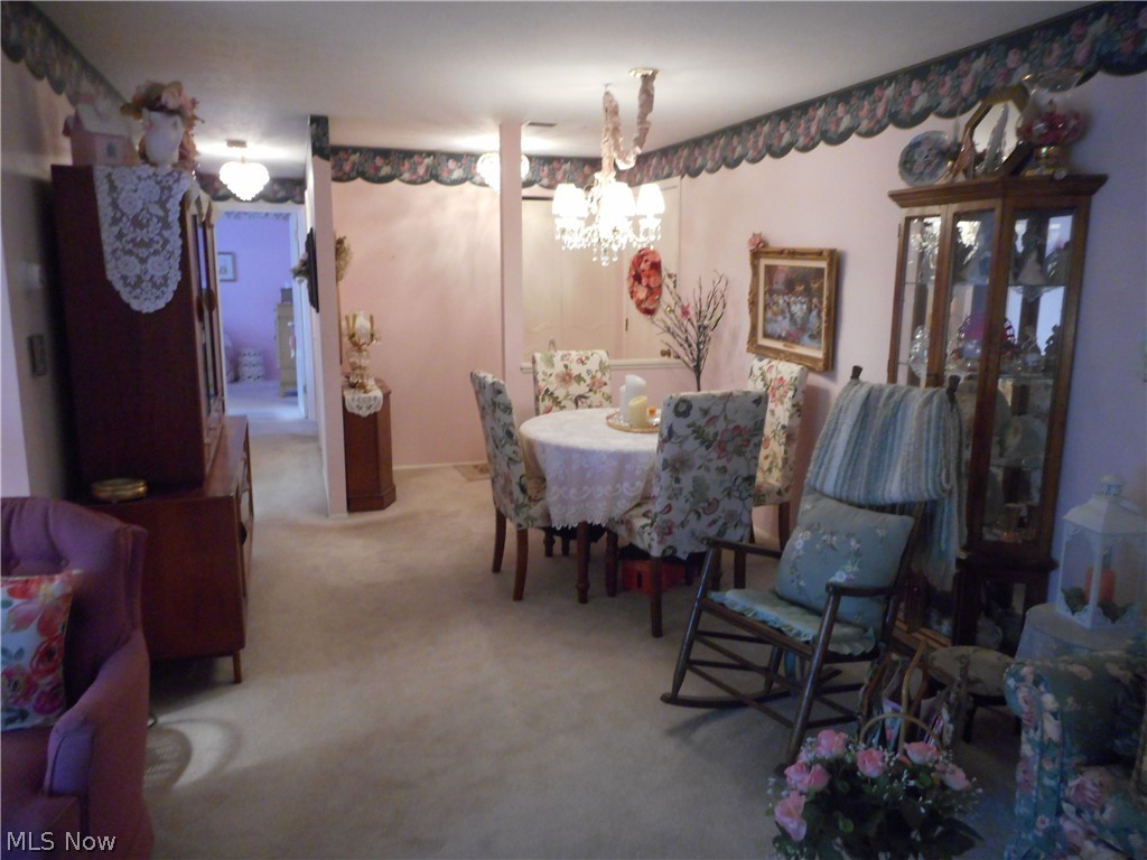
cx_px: 574
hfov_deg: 69.4
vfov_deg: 54.9
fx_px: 828
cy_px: 430
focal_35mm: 25
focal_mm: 4.5
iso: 400
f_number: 3.7
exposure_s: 1/8
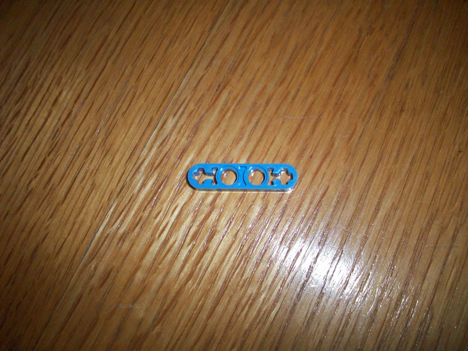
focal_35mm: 37
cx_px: 234
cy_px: 176
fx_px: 500
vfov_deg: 38.7
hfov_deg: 50.1
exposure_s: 1/64
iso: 160
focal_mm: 6.2
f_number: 2.8
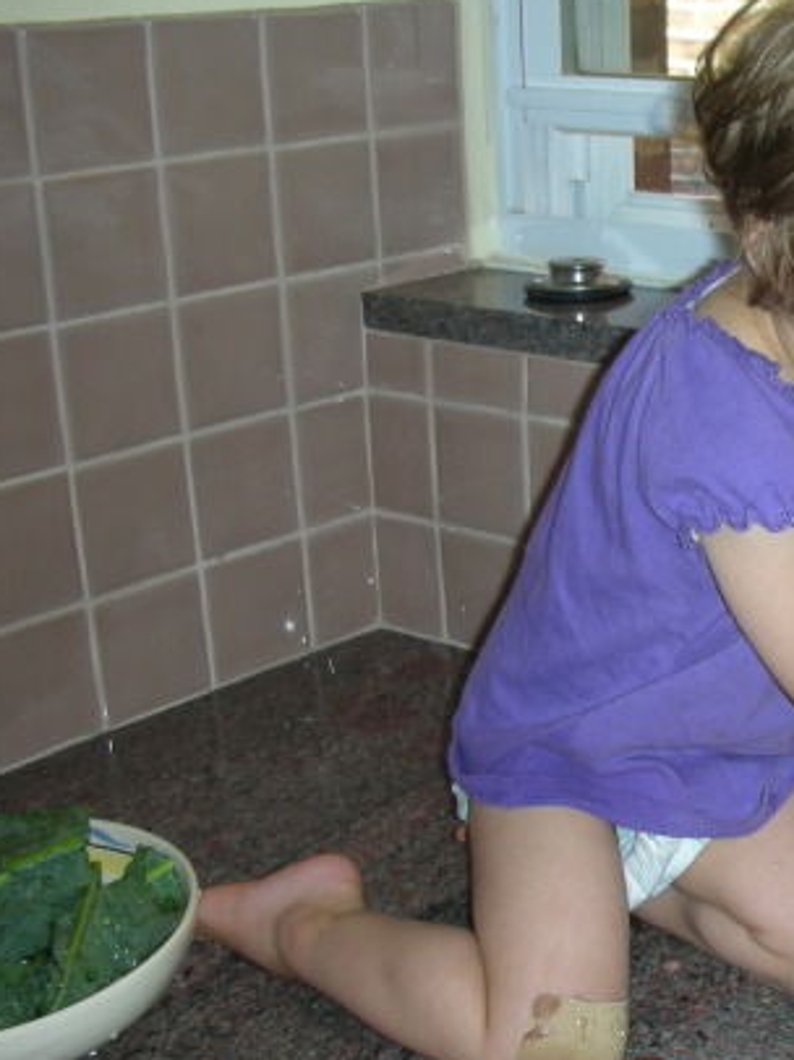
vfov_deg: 31.6
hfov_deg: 22.9
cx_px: 824
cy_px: 614
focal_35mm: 61
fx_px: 1868
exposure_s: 1/60
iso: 50
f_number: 2.8
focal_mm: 5.8
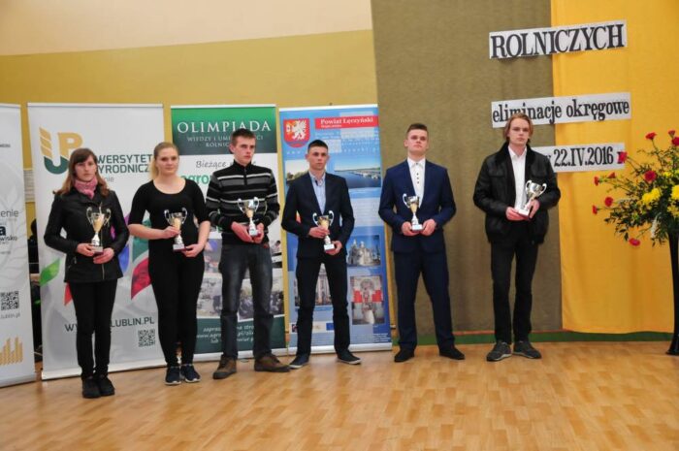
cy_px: 226
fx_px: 904
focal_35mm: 48
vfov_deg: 28.0
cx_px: 340
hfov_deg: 41.2
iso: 800
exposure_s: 1/100
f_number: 4.2
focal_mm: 32
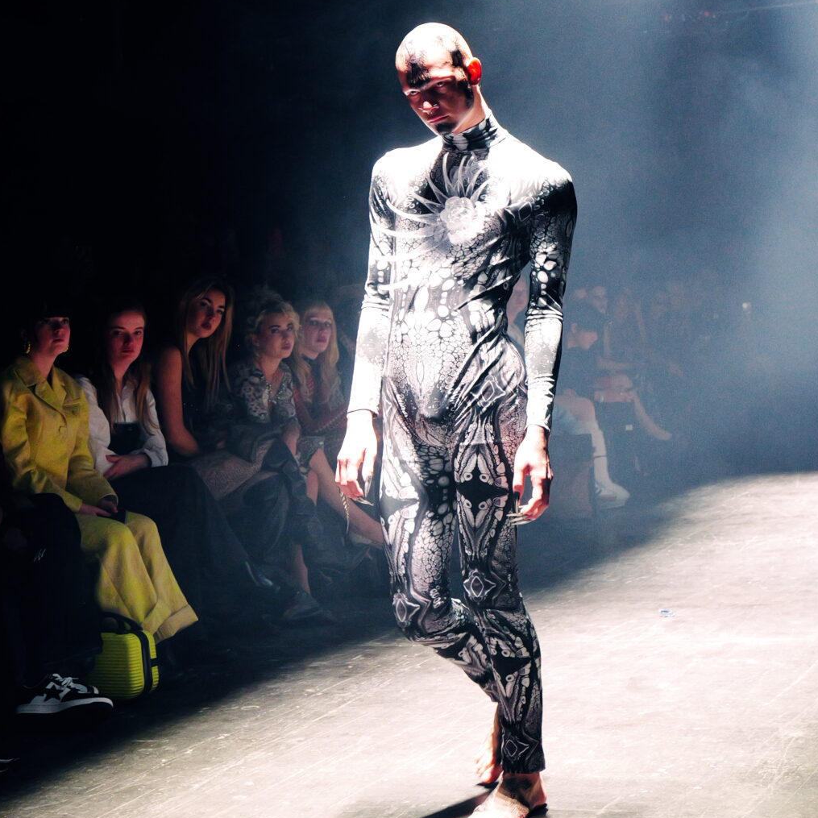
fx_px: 2005
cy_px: 196
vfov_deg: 22.8
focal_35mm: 75
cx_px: 477
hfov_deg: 23.0
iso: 3200
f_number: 4.5
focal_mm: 35
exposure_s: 1/50
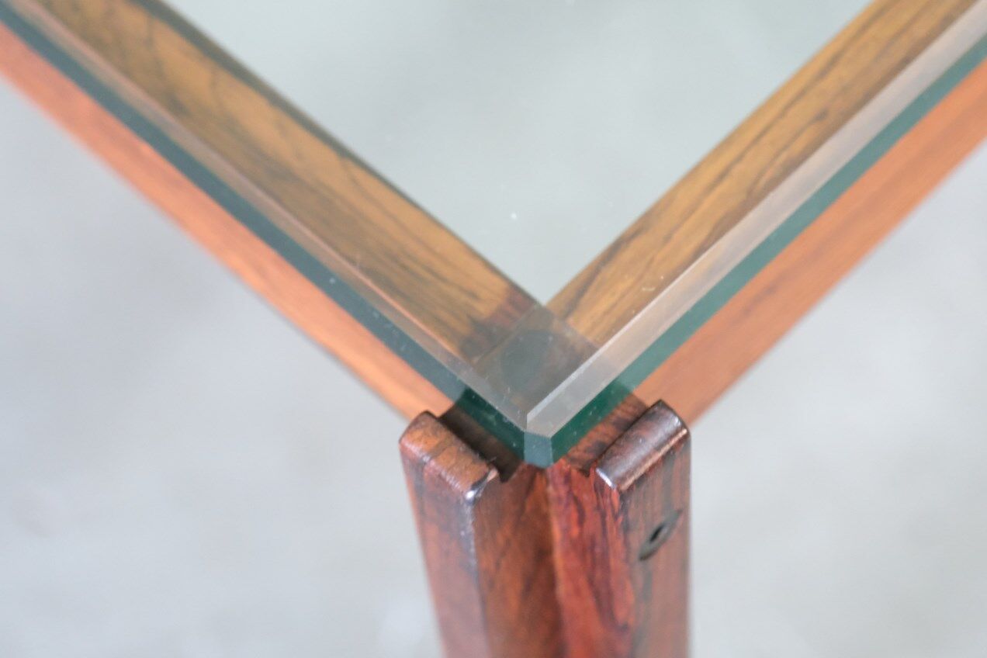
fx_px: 2412
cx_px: 494
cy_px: 329
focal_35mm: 88
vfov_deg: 15.5
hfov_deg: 23.1
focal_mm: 58.6
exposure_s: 1/50
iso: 6400
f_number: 4
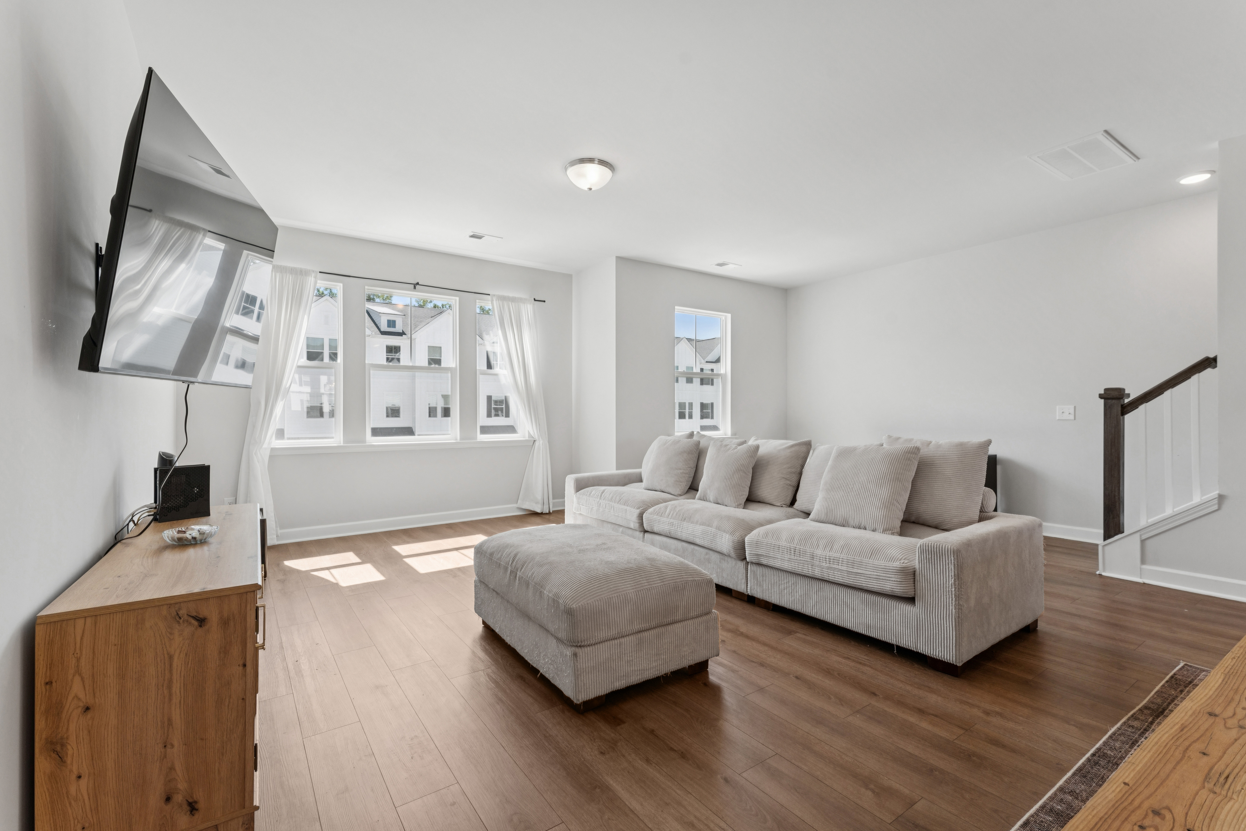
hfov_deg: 104.3
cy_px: 416
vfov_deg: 81.2
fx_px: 485
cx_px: 623
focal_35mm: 14
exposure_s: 1/80
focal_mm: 14
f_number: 8
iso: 400
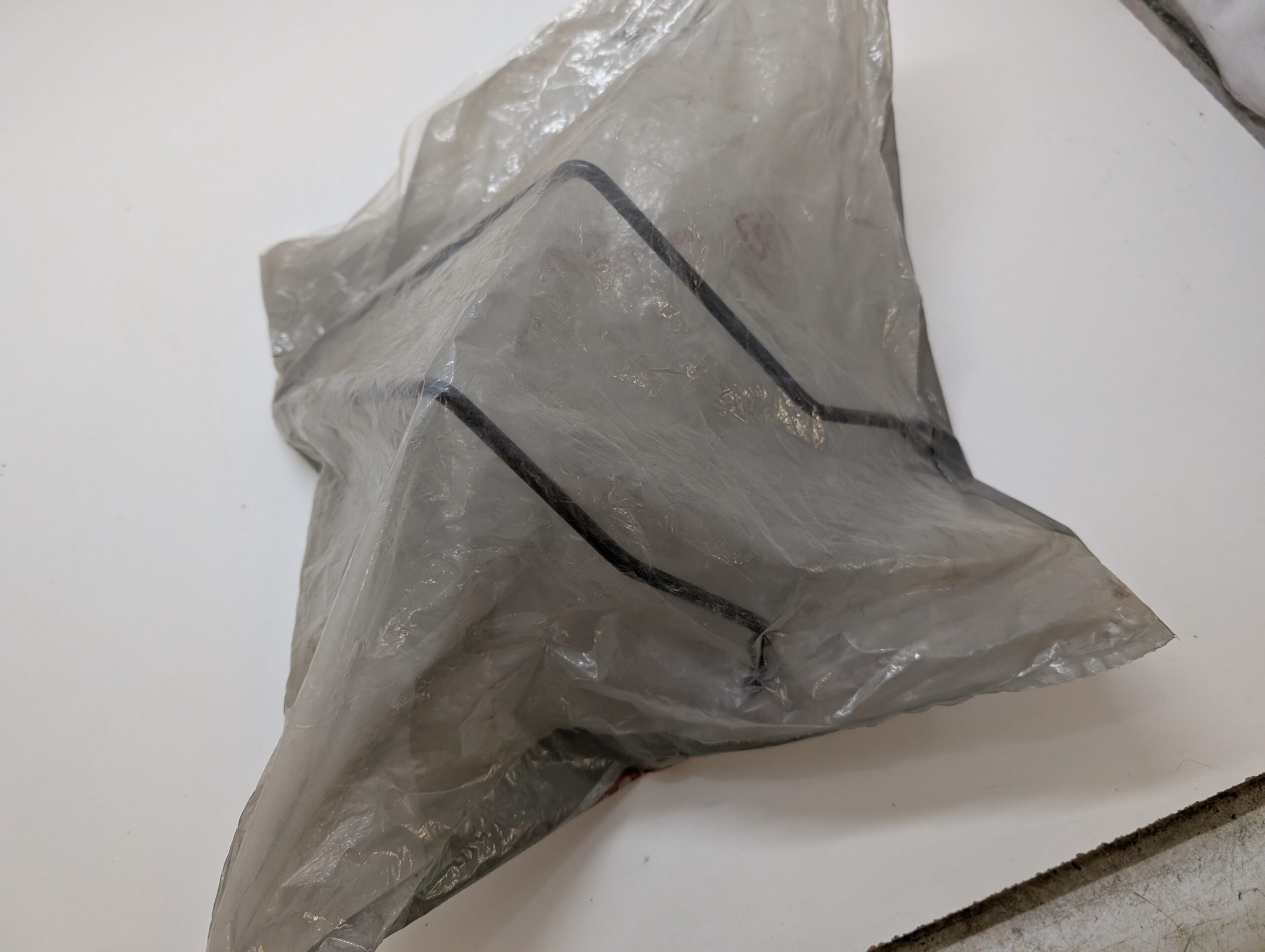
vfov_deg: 56.9
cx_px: 632
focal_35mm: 24
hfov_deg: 71.5
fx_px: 878
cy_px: 476
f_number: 1.68
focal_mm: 6.9
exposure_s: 1/873
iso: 1021
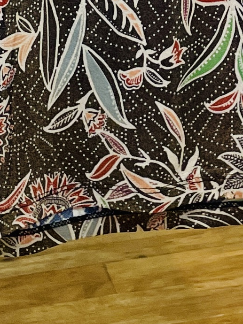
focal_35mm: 152
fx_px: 1424
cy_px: -75
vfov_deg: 12.7
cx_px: 258
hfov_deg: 9.7
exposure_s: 1/100
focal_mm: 4.2
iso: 125
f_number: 1.6
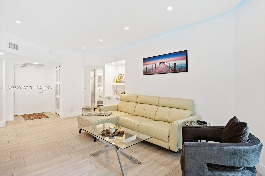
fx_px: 140
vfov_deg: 64.4
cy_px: 88
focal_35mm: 19
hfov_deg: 87.0
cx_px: 132
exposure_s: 1/3
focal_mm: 19
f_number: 8
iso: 200
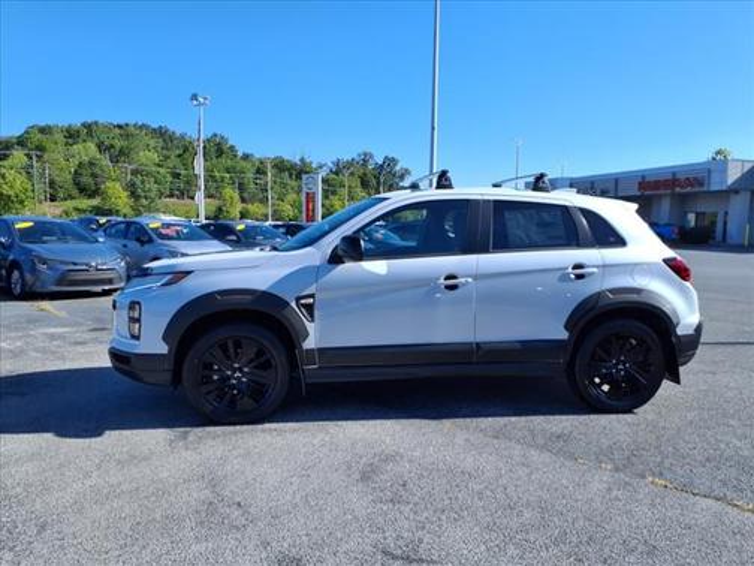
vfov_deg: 51.4
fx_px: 588
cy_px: 283
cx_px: 377
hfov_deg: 65.3
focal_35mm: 27
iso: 40
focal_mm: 3.58
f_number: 1.9
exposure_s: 1/1429
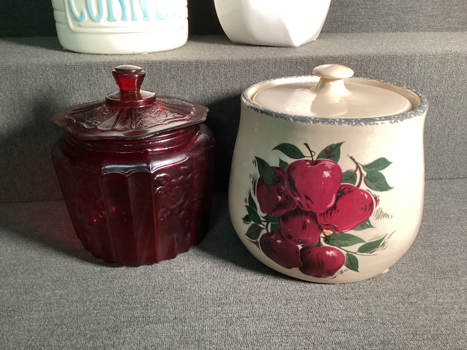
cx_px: 234
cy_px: 175
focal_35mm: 31
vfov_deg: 45.4
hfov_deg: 58.3
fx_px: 418
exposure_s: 1/40
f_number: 2.4
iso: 320
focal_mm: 3.3
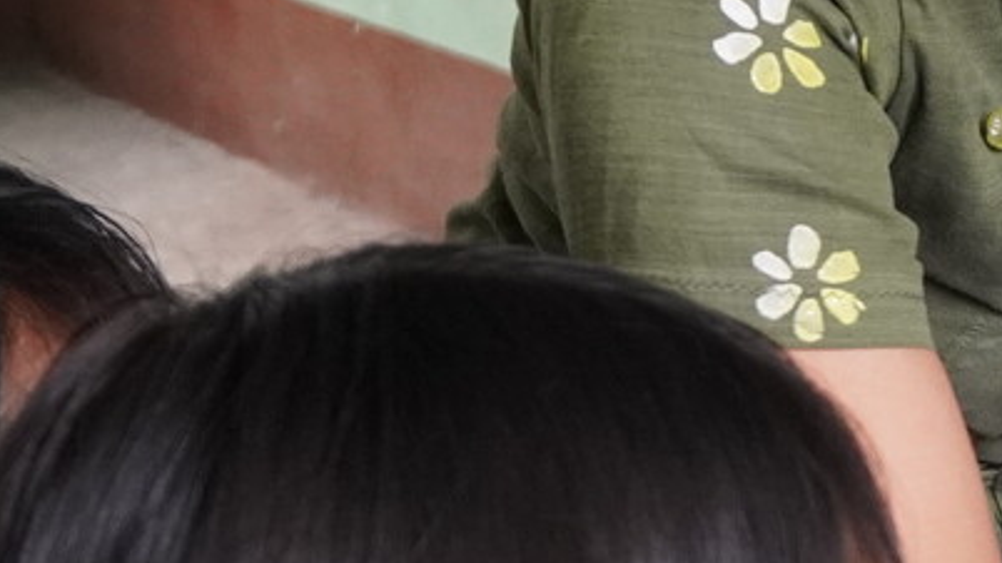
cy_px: 338
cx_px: 1725
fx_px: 4771
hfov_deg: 11.3
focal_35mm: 180
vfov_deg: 6.8
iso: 1250
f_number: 4
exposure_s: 1/160
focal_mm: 23
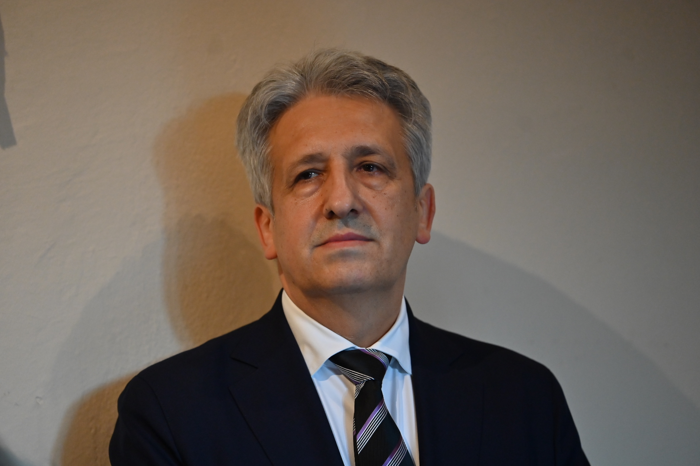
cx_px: 350
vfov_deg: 7.6
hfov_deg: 11.4
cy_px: 233
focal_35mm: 180
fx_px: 3500
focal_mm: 180
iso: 2200
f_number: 2.8
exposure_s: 1/200
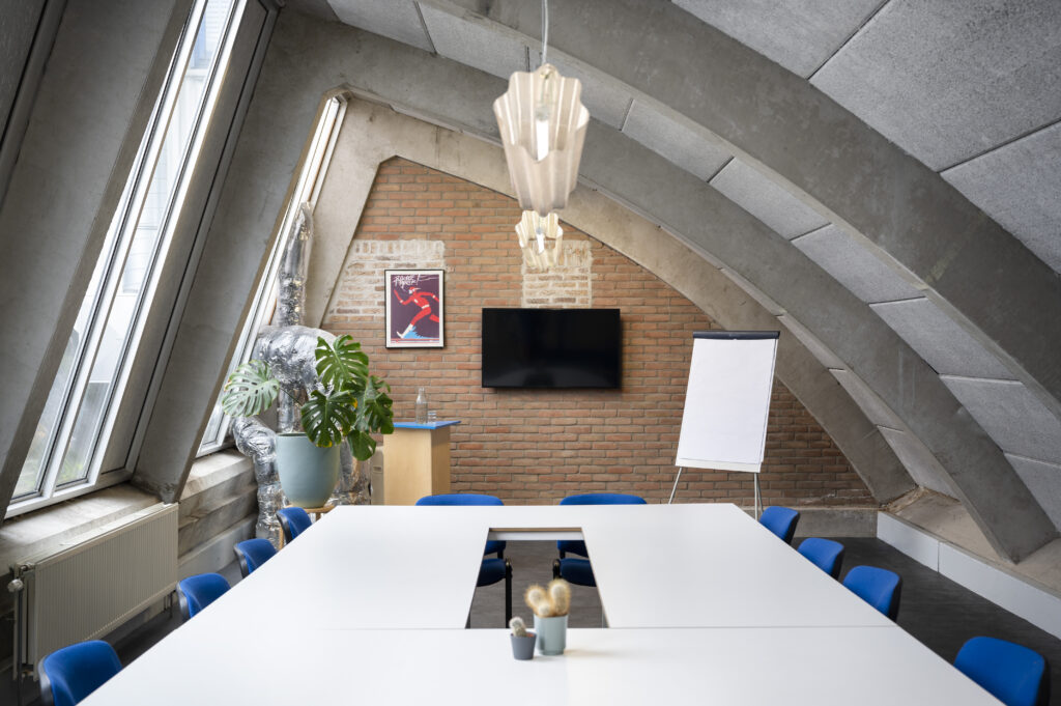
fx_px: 1178
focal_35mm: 40
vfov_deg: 33.3
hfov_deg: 48.5
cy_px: 353
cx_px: 530
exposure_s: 1/10
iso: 100
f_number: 4
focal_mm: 40
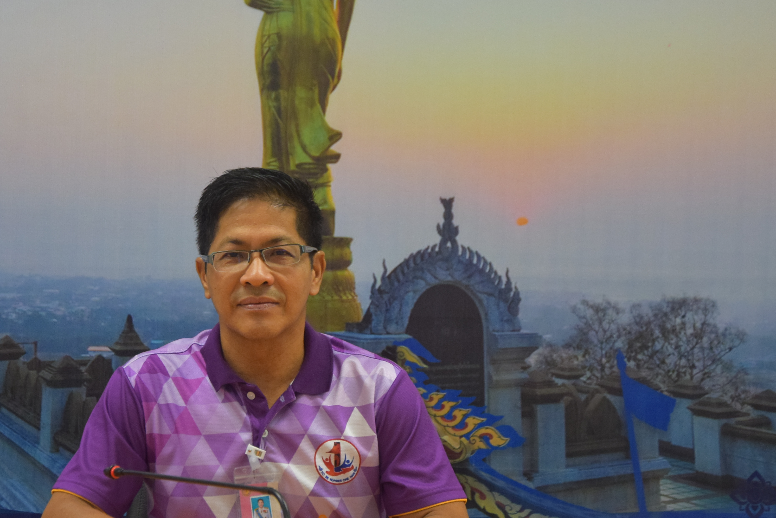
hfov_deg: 14.8
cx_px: 282
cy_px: 294
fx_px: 2975
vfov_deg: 9.9
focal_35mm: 138
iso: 1250
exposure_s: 1/60
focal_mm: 66
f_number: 5.3
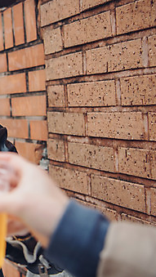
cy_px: 130
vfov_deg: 33.3
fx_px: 463
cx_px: -46
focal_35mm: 63
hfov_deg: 17.9
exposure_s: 1/40
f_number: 2.8
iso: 640
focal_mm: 34
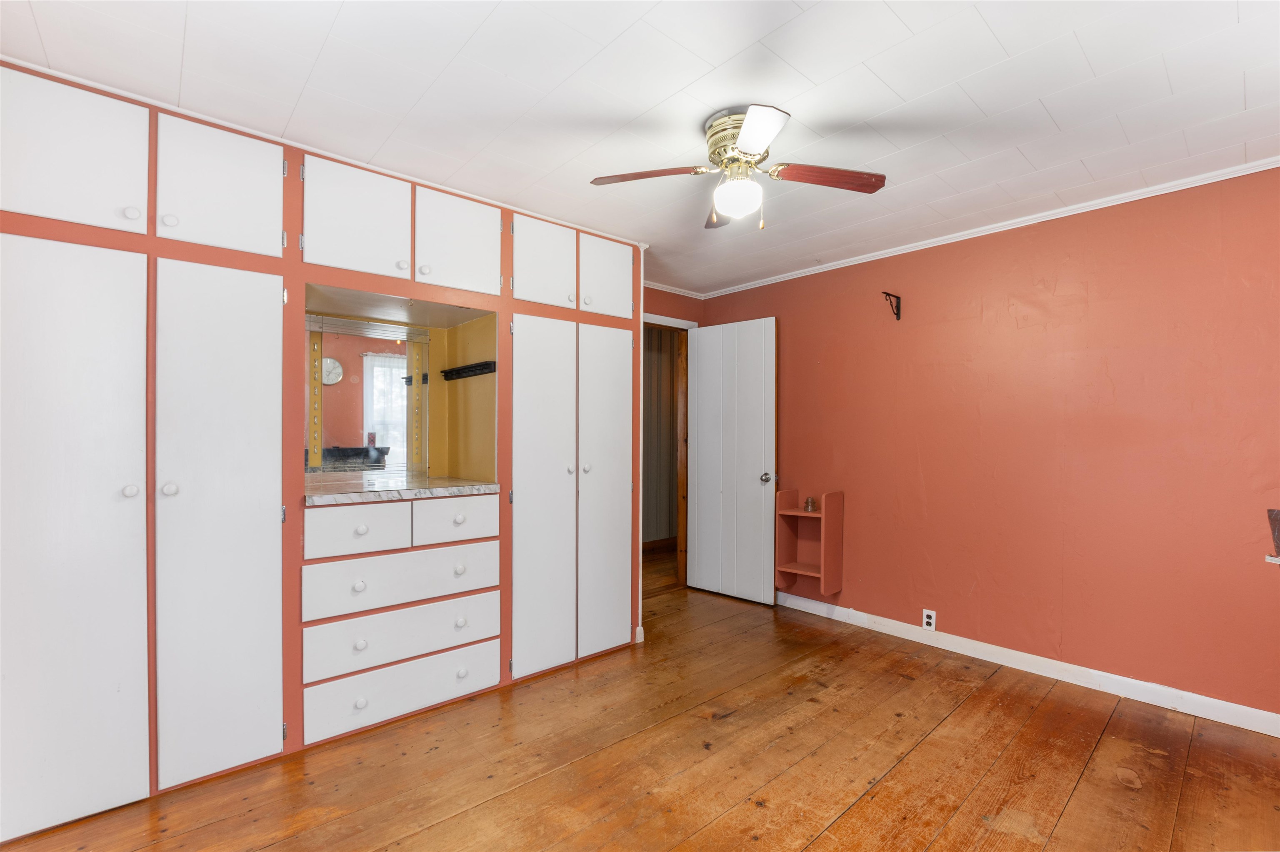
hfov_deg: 100.4
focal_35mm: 15
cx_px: 640
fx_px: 533
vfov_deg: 77.3
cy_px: 426
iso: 64
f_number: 8
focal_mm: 10
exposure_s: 1.3
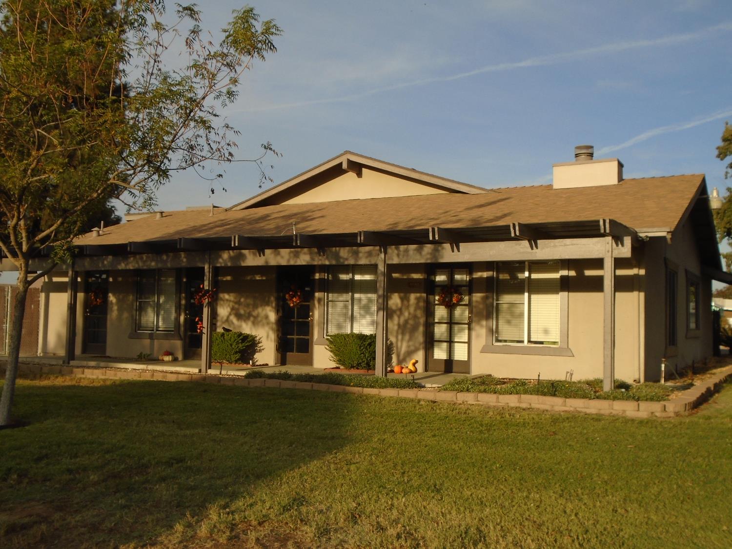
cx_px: 366
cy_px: 274
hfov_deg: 51.4
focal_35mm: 36
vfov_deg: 39.7
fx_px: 761
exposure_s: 1/800
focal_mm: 6.4
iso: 100
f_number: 3.8
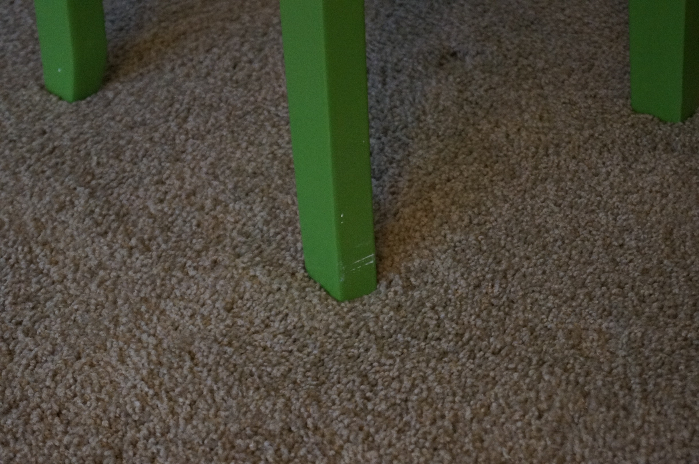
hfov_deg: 24.7
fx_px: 1599
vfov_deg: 16.5
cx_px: 350
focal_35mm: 82
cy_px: 232
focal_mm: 55
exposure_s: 1/50
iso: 3200
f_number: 5.6
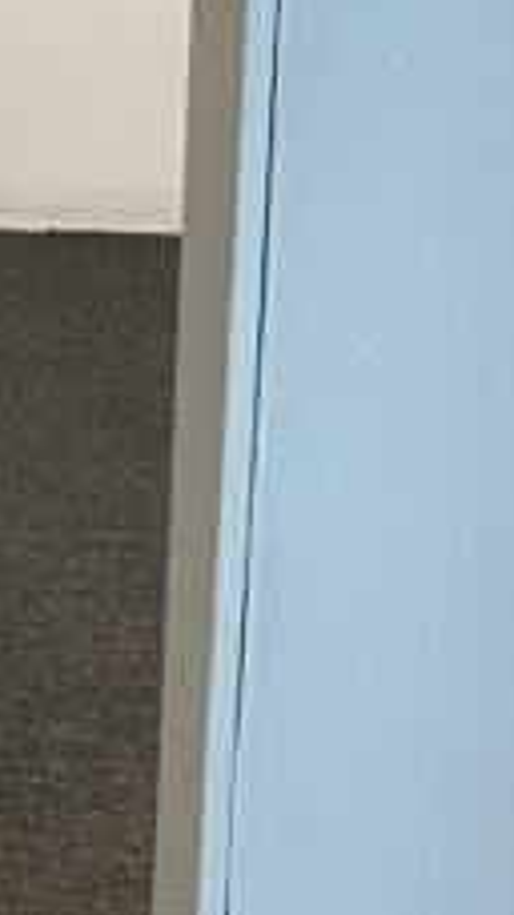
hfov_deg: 8.7
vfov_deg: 16.0
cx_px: -679
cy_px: -277
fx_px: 3082
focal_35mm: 127
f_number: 1.8
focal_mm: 4.25
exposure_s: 1/60
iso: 80
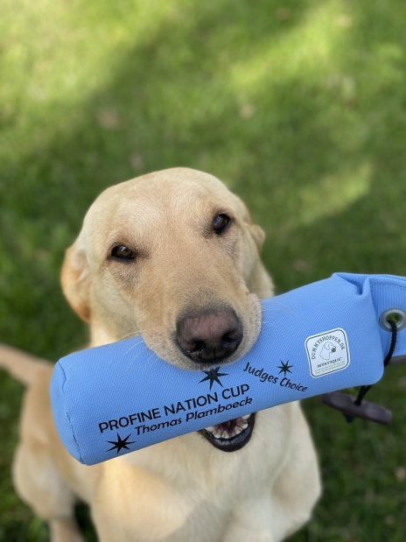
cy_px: 271
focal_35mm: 52
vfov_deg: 36.8
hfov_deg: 28.0
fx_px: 813
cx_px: 203
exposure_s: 1/716
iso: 32
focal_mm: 6
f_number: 2
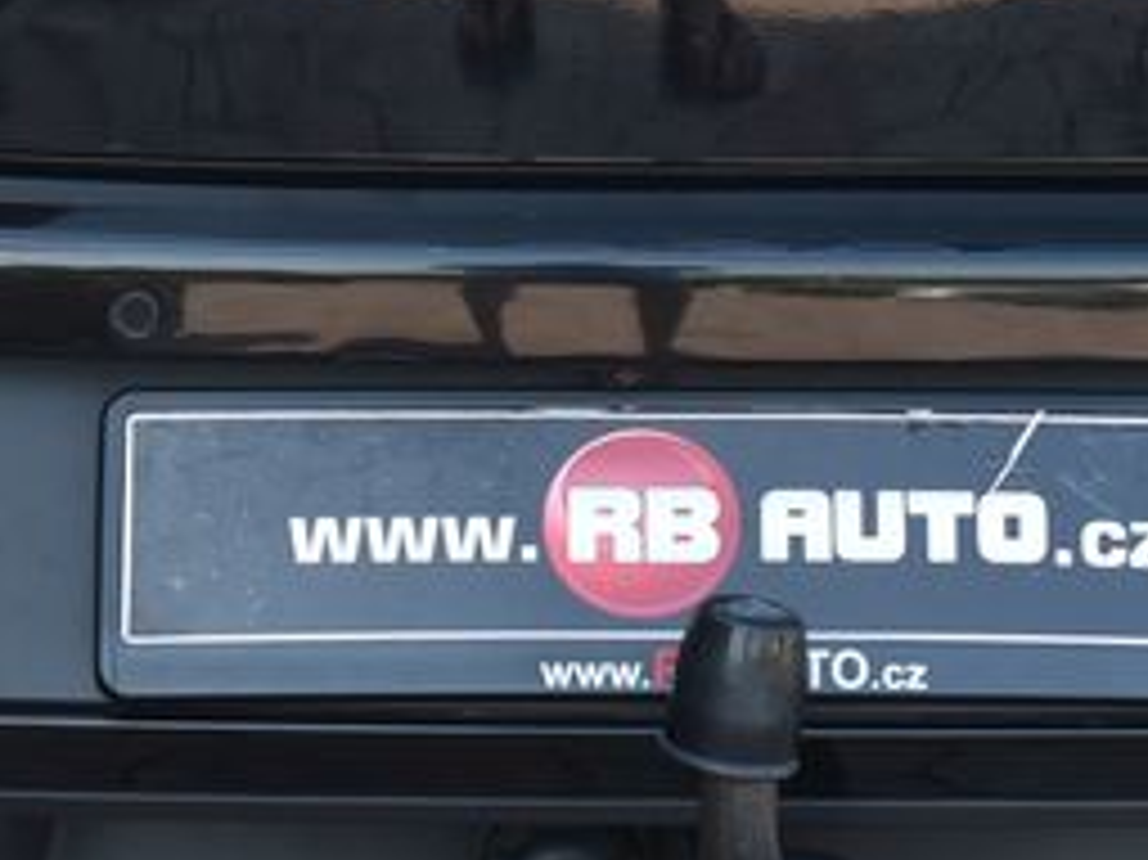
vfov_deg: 6.6
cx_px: 608
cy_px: -248
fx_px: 7425
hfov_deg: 8.8
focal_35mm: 224
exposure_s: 1/200
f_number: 7.1
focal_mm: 58
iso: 500
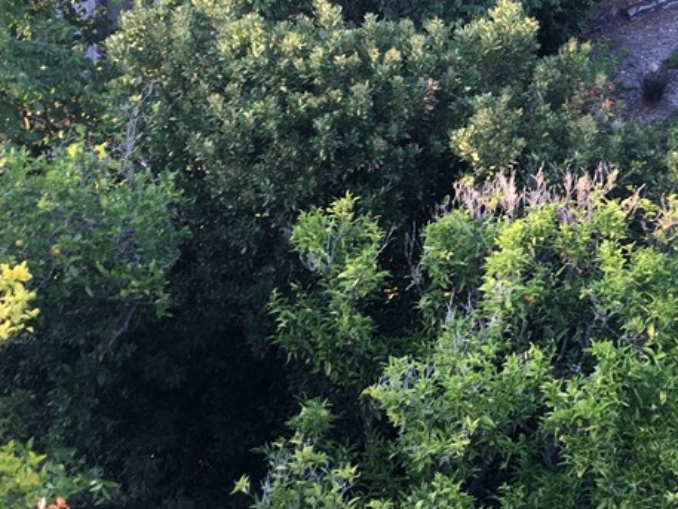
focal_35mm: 65
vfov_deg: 22.4
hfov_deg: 28.6
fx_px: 1273
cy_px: 117
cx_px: 613
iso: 25
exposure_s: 1/60
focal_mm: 4.15
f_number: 2.2
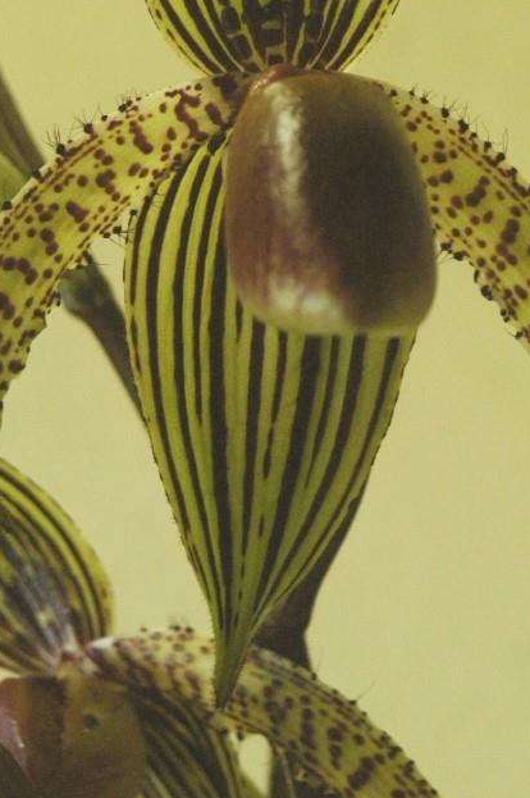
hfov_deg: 5.3
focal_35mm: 259
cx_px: 314
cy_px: 215
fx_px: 5728
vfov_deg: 8.0
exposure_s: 1/50
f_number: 8
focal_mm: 105
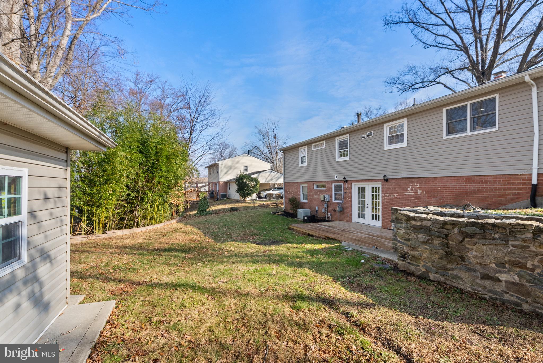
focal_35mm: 16
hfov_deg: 96.7
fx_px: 241
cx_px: 272
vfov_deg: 73.8
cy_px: 182
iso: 800
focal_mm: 16
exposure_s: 1/1000
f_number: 8
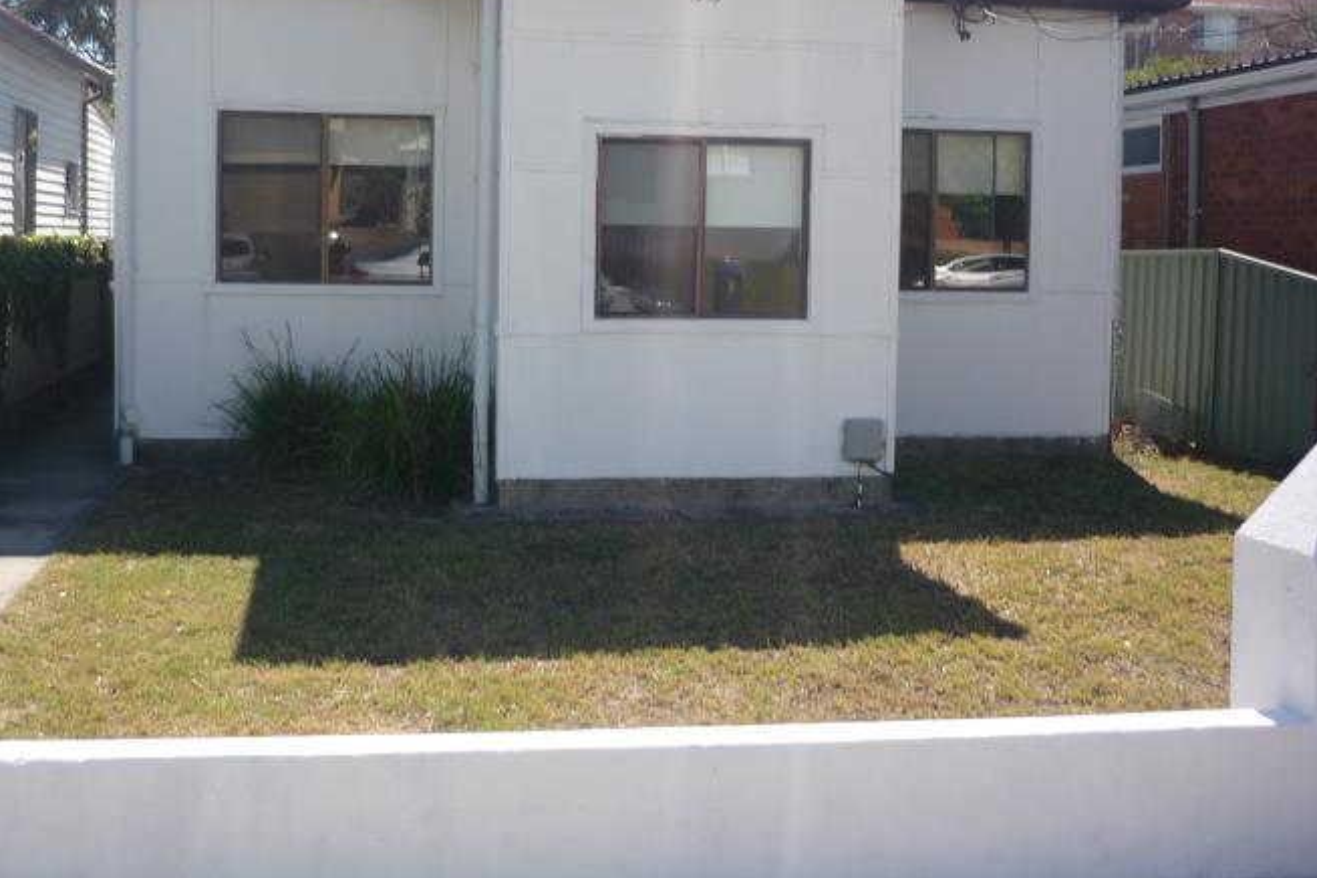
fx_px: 1536
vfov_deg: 31.7
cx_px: 610
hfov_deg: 46.4
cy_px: 324
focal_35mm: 42
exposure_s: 1/160
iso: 100
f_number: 8
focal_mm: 5.5
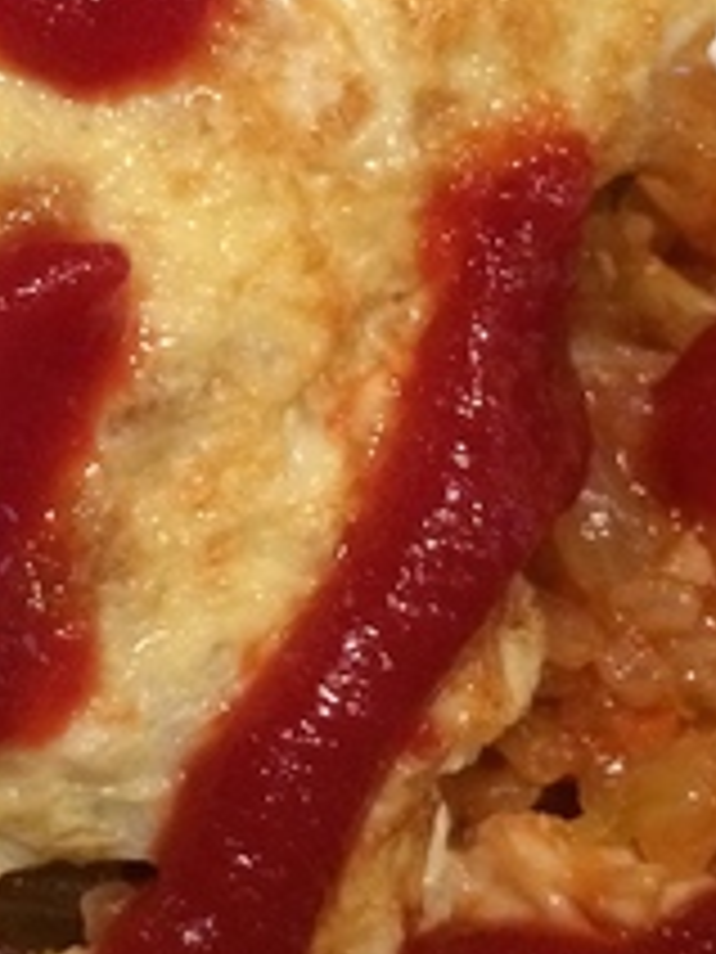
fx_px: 2813
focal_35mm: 102
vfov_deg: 19.2
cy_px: 266
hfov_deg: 14.2
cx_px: -86
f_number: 2.2
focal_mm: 4.12
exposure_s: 1/30
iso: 320
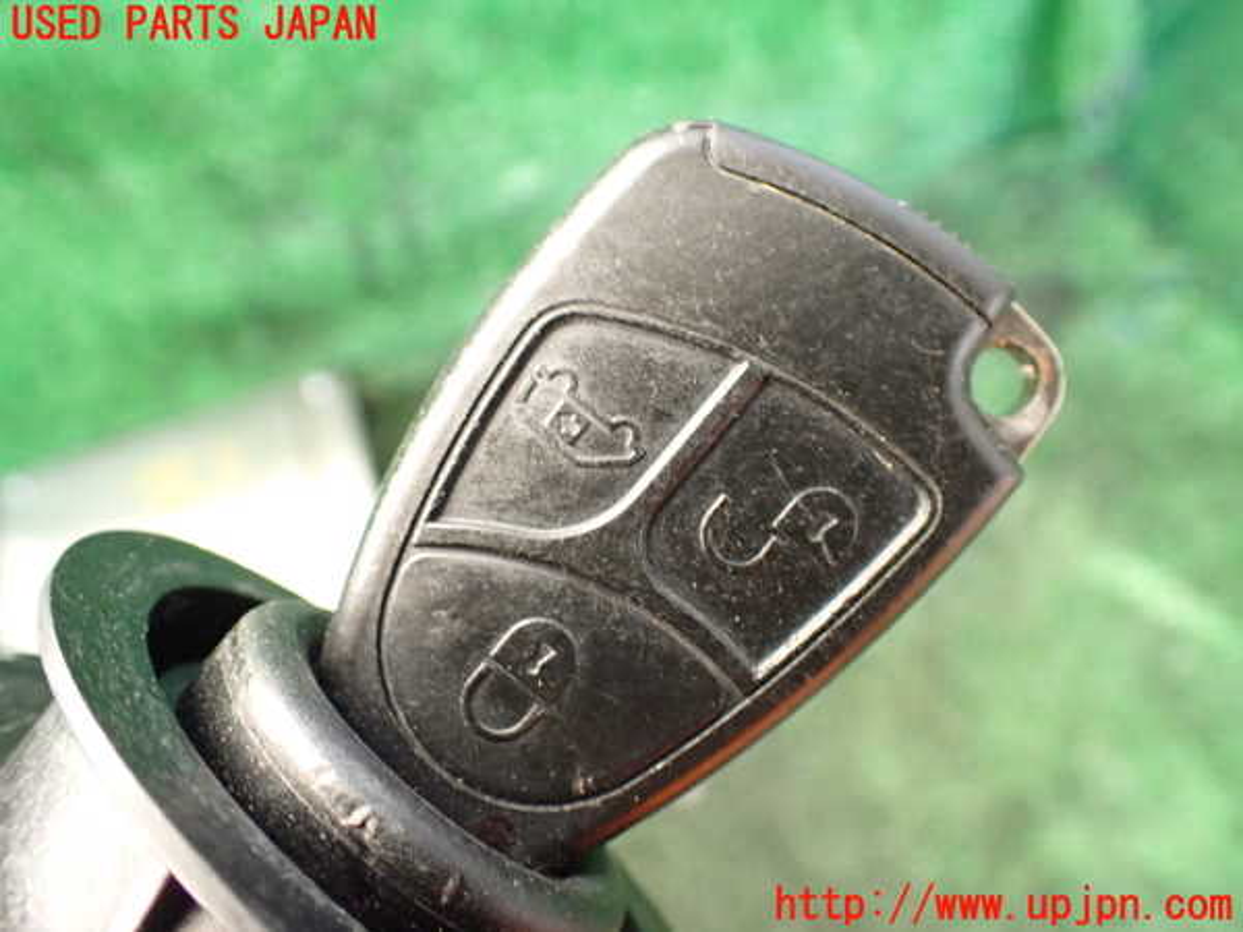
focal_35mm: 30
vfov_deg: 46.8
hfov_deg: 60.0
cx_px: 622
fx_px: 1077
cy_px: 466
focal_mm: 5.4
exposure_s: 1/60
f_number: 2.3
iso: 800
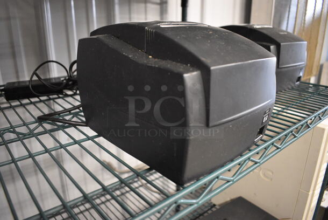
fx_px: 246
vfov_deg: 48.0
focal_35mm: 27
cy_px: 110
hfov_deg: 67.3
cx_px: 164
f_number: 3.5
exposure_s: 1/125
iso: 2800
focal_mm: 18
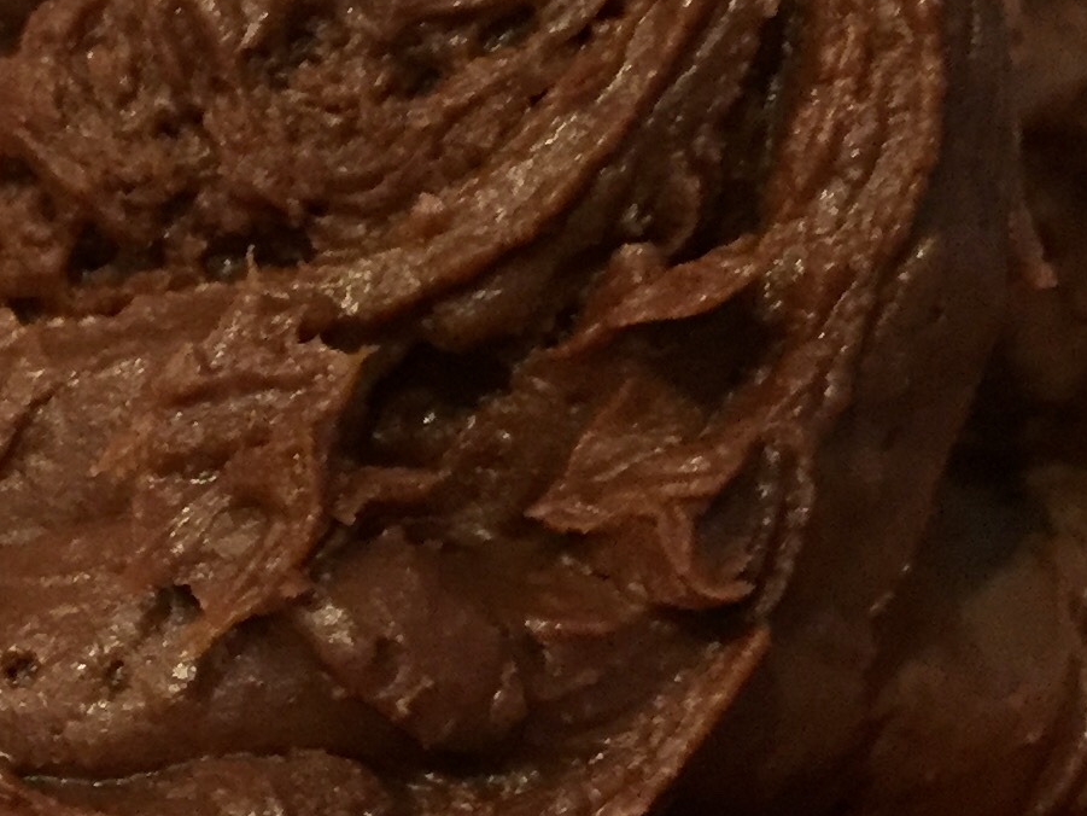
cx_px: -116
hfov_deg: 18.0
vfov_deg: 14.1
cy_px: 305
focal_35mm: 105
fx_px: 3298
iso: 250
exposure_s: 1/15
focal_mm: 4.15
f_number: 2.2
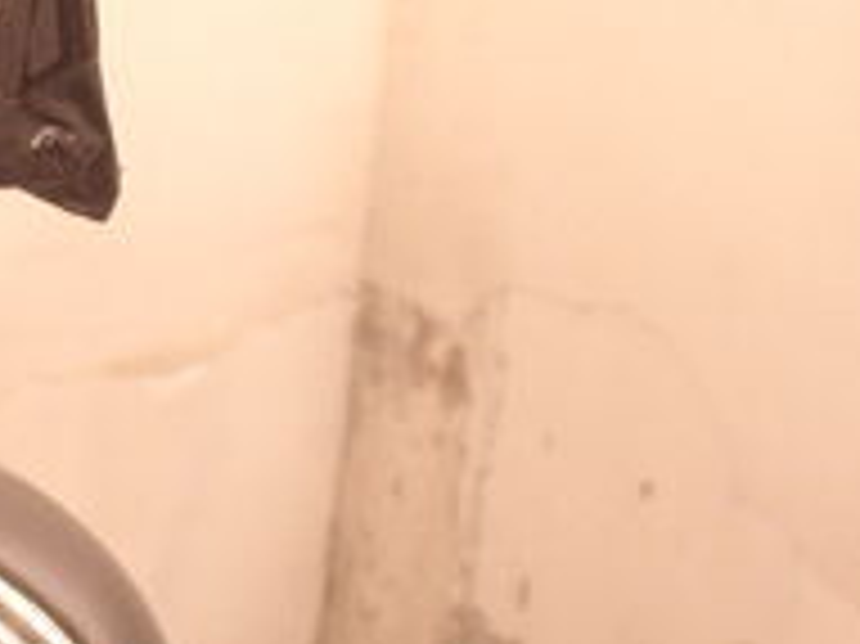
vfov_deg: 11.8
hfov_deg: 15.2
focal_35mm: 124
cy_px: 603
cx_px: -225
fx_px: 3079
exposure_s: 1/40
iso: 120
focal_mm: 6.2
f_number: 2.8
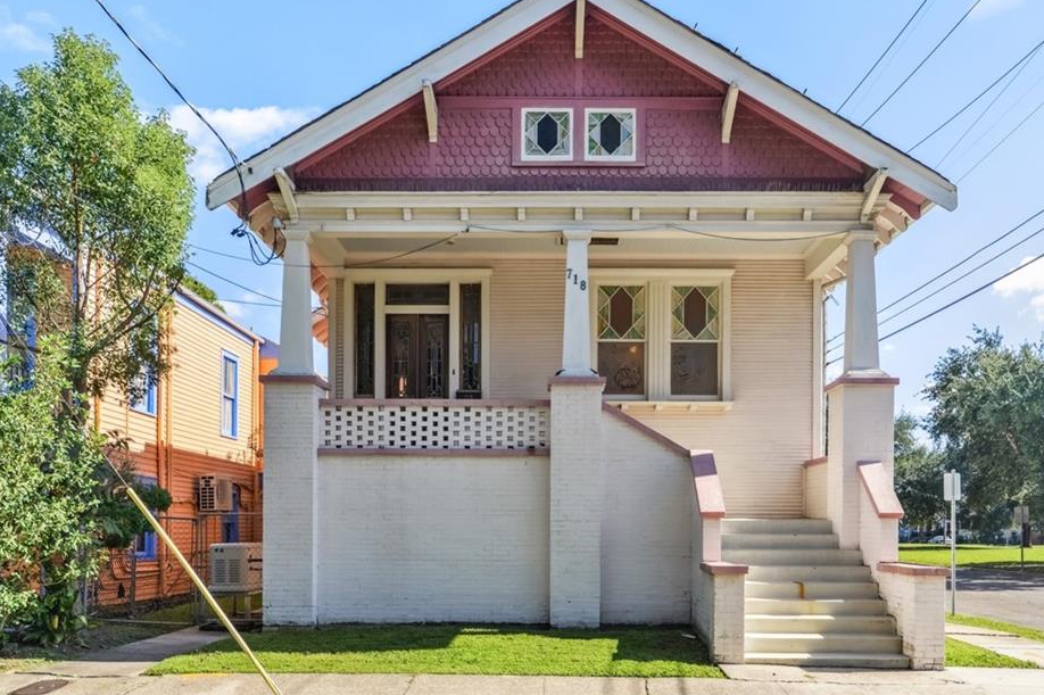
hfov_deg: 63.6
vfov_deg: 44.9
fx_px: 841
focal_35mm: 29
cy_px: 336
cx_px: 554
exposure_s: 1/320
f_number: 13
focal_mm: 26
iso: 400
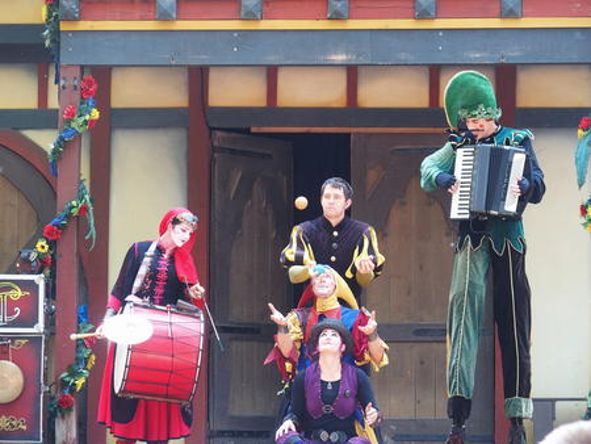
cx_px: 296
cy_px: 222
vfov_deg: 9.9
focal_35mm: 150
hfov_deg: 13.2
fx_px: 2562
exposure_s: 1/160
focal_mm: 31.8
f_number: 2.8
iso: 250
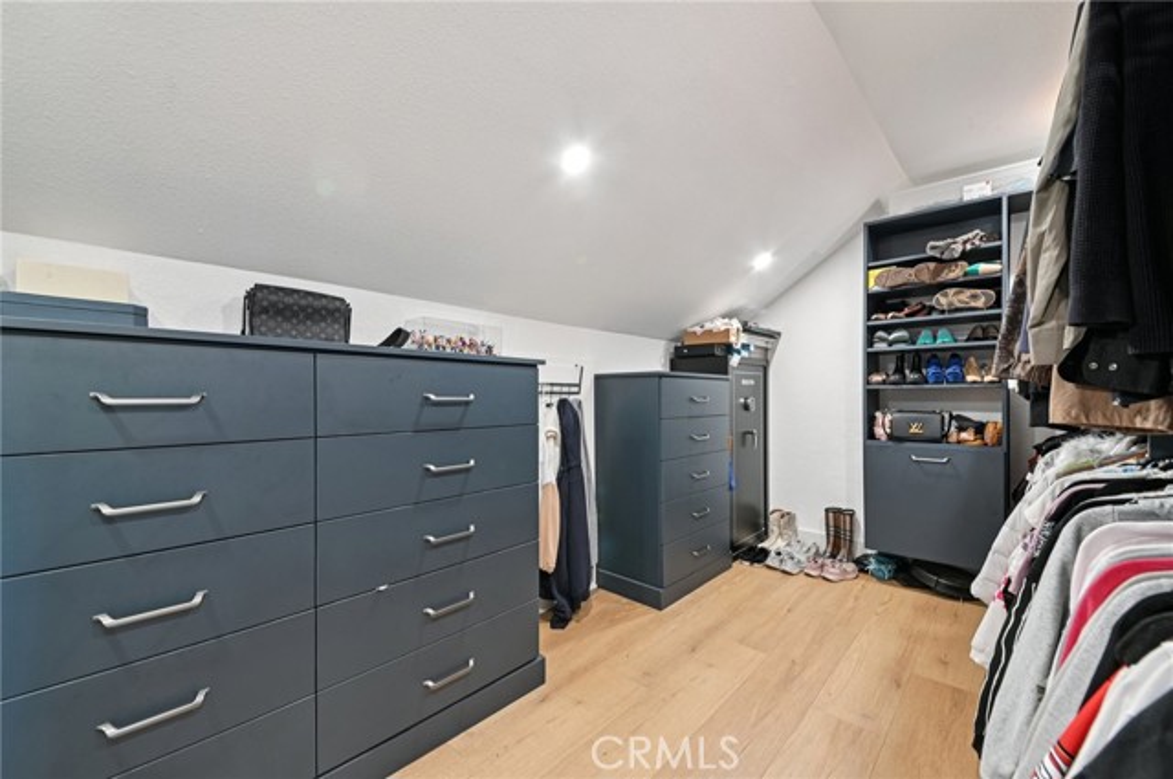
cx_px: 586
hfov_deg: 104.3
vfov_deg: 81.1
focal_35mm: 14
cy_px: 390
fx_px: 456
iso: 320
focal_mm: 14
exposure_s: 1/4
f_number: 8
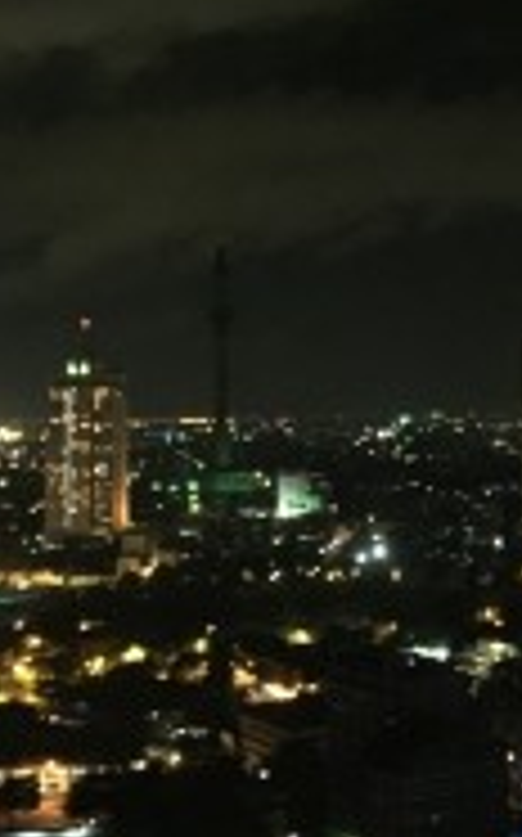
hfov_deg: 22.1
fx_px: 1322
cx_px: 410
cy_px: 326
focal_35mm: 58
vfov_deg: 35.0
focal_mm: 4.15
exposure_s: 1/4
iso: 400
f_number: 2.2
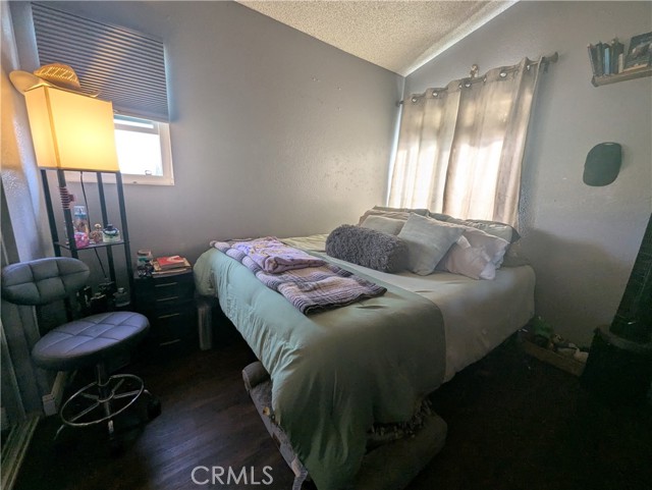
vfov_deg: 90.0
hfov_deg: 106.1
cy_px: 245
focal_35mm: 13
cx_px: 326
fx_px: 245
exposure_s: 1/48.1
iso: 76
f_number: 2.2
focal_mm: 1.95
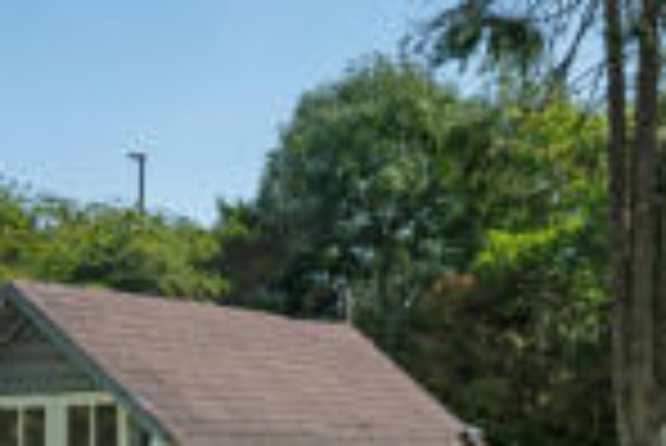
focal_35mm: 106
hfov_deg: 18.9
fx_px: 1963
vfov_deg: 12.8
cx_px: 76
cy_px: 444
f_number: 10
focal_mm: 33
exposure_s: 1/1000
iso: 640
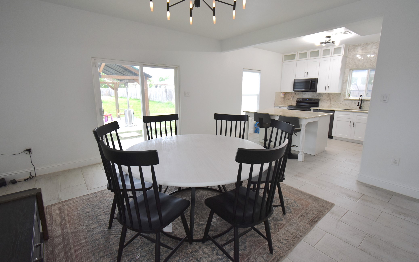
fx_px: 183
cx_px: 210
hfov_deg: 97.8
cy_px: 129
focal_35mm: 16
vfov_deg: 71.3
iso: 400
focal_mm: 10
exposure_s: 1/100
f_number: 5
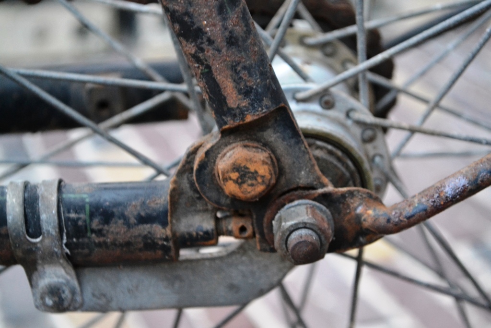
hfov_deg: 24.6
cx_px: 246
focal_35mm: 82
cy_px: 164
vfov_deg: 16.6
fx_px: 1125
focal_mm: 55
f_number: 5.6
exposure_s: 1/15
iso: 2000
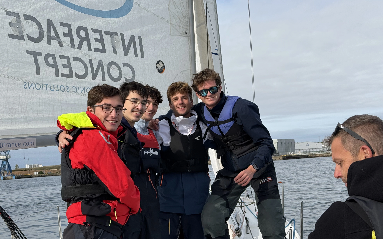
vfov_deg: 24.9
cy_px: 128
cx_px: 195
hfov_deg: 38.9
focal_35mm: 52
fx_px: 543
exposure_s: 1/3534
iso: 64
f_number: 1.78
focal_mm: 6.76
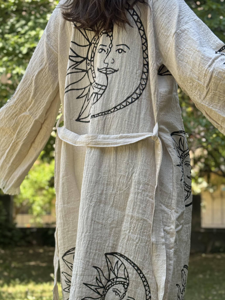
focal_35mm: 70
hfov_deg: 21.0
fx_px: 607
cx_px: 127
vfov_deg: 27.8
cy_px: 165
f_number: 1.78
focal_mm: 6.76
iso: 64
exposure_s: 1/491
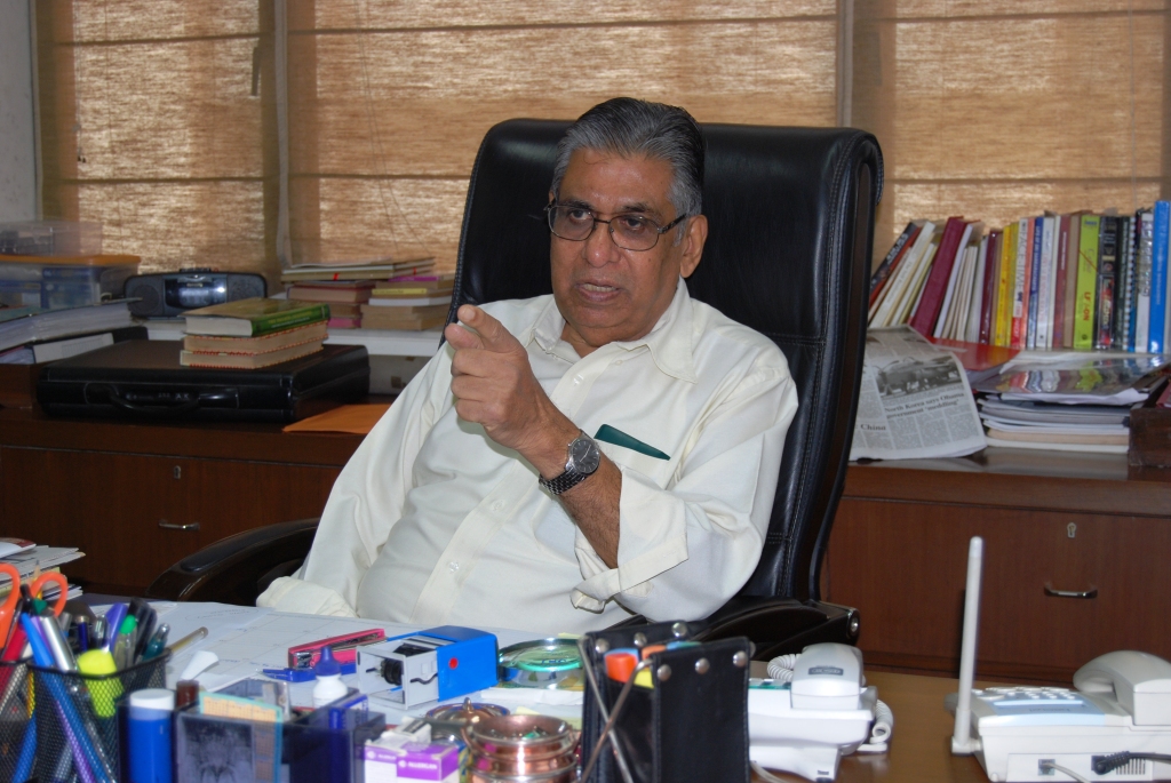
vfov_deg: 21.6
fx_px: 2051
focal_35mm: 63
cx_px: 586
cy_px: 392
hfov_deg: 31.9
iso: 200
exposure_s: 1/60
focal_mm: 42
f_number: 5.3
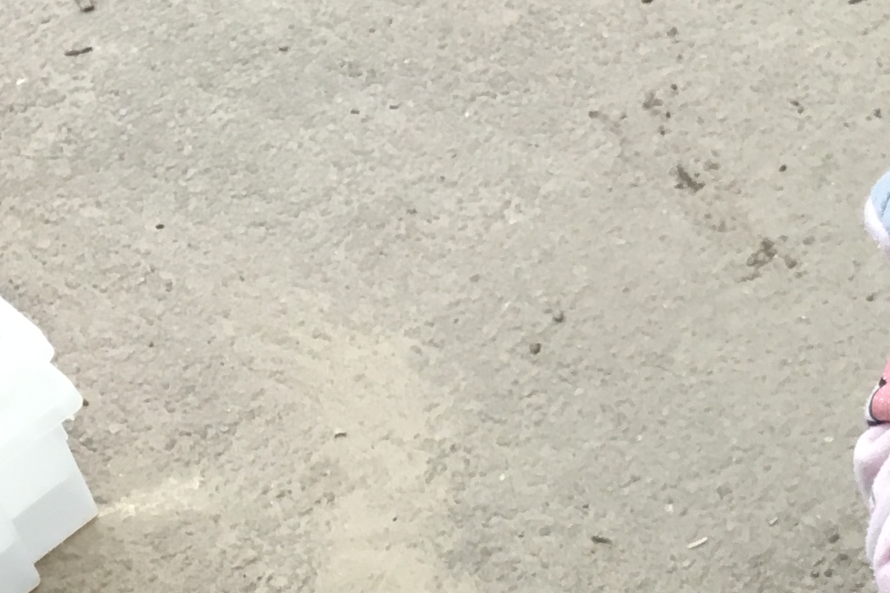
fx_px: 2398
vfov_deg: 14.1
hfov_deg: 18.7
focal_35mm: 97
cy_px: 368
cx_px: 1316
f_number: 2.4
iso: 25
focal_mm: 3.3
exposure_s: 1/33
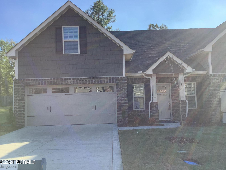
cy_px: 85
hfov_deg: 58.4
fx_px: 202
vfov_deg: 45.4
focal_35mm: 31
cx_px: 113
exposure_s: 1/547
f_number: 2.4
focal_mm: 3.3
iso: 25
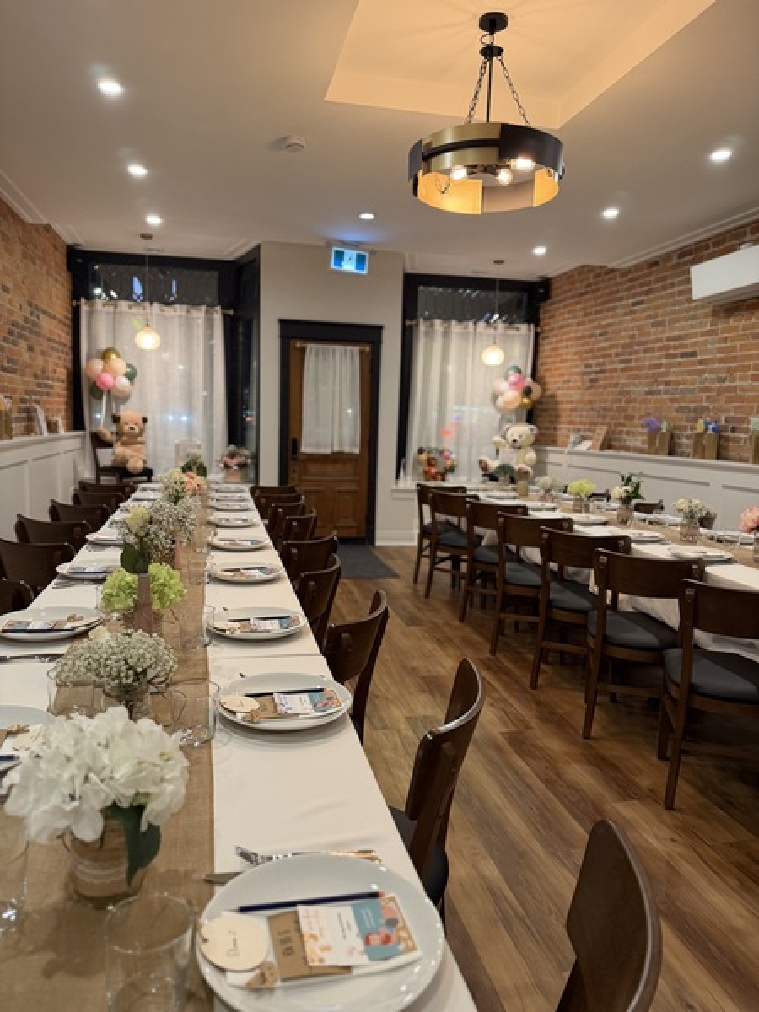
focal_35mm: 24
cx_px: 380
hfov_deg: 56.8
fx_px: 702
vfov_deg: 71.6
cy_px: 506
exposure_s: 1/60
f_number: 1.78
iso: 400
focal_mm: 6.76
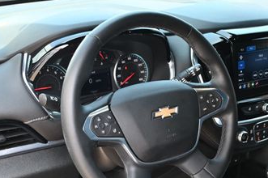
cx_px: 177
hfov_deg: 33.4
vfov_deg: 22.4
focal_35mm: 59
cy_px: 145
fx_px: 442
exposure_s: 1/125
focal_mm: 20.5
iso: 900
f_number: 3.8
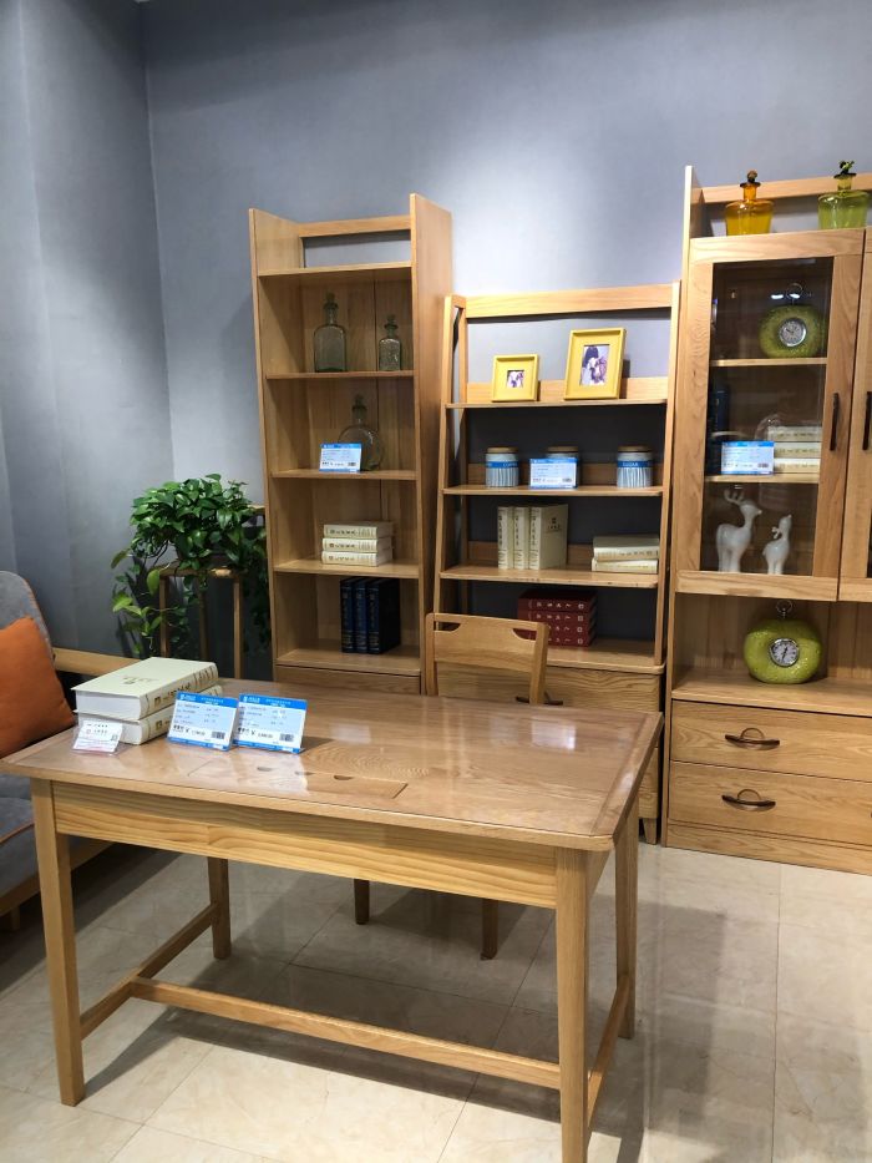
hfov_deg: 49.8
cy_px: 582
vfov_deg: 63.4
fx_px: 940
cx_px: 436
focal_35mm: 28
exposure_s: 1/33
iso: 40
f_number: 1.8
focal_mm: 4
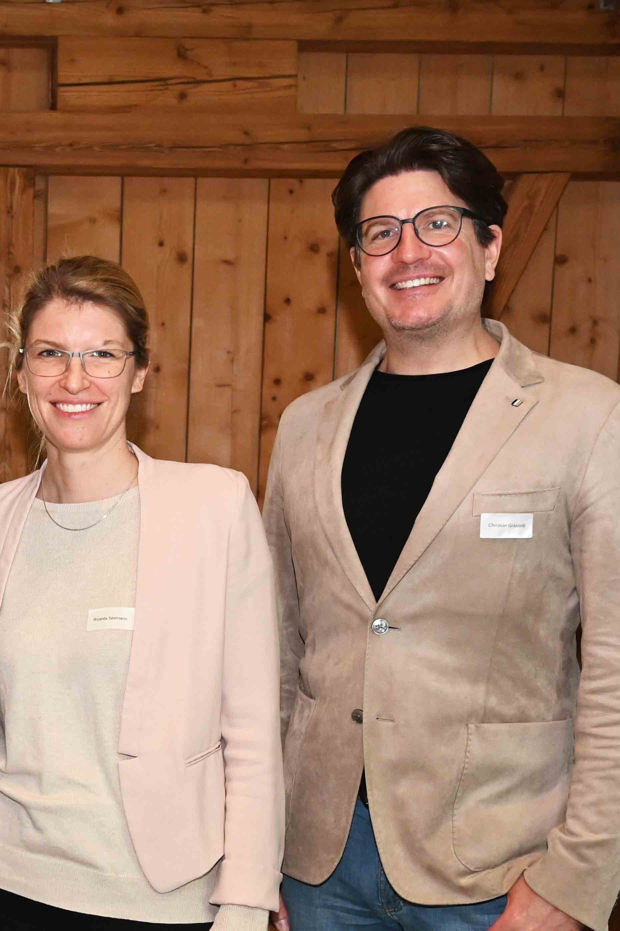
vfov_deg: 30.2
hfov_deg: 19.7
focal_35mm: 66
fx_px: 1707
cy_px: 644
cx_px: -56
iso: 4000
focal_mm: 30.5
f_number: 5
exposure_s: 1/100
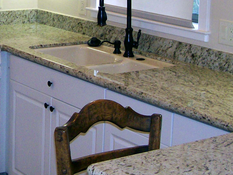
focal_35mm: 94
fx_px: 633
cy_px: 14
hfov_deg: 20.4
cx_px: 17
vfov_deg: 15.5
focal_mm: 6
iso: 140
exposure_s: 1/64
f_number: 2.7
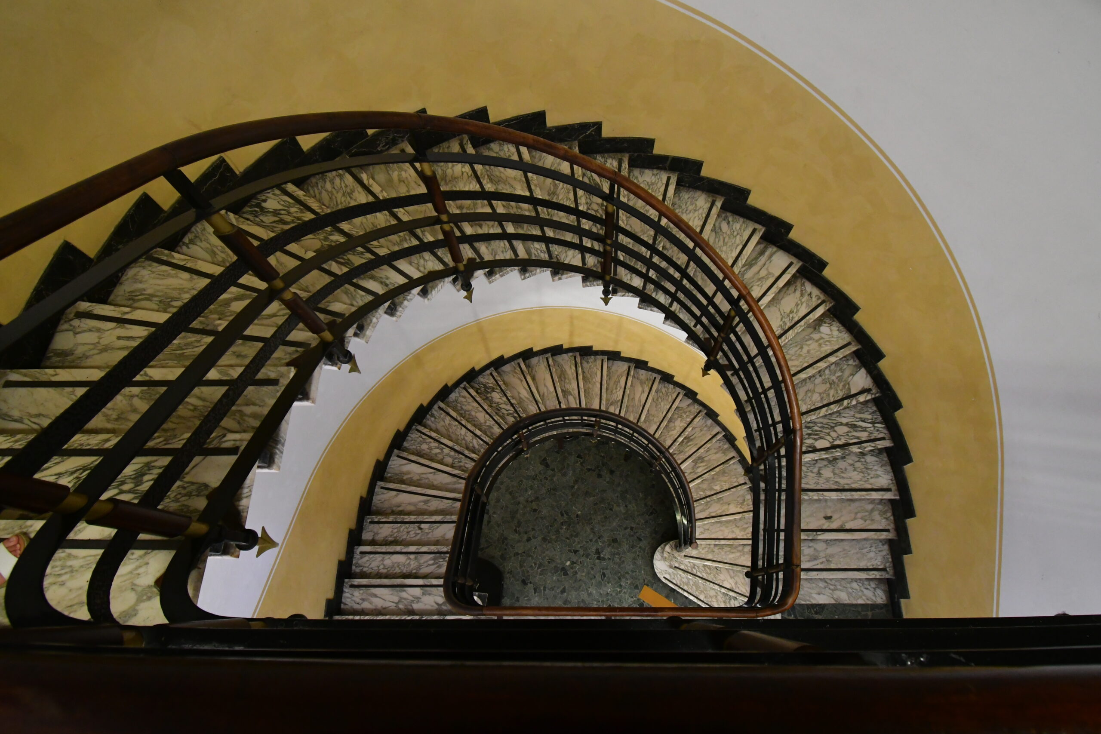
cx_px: 550
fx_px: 550
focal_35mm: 18
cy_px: 367
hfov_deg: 90.0
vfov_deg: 67.4
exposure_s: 1/30
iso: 3200
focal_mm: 12
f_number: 7.1
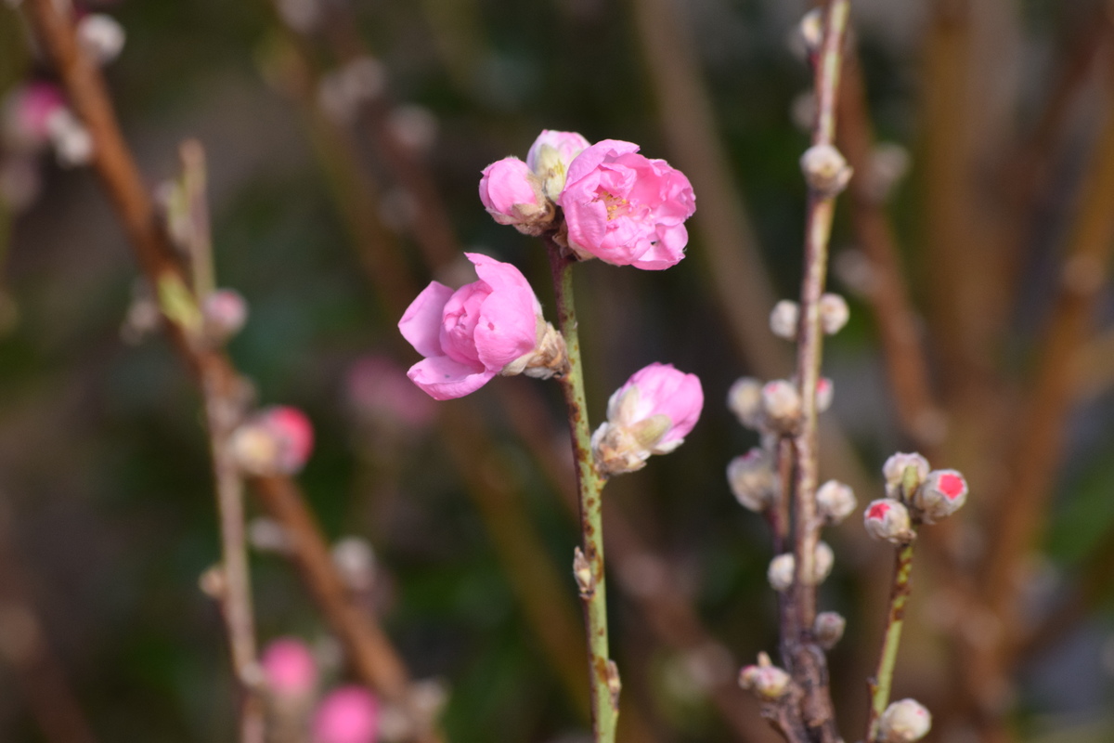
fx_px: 9283
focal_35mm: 300
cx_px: 557
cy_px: 372
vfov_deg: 4.6
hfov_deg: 6.9
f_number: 9
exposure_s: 1/160
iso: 800
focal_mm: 200
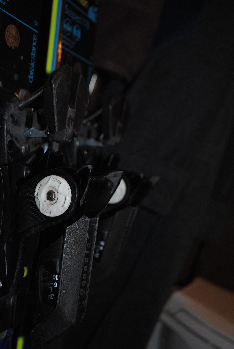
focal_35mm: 48
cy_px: 174
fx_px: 467
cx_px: 117
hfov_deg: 28.2
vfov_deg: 41.1
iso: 200
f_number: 4.8
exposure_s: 1/60
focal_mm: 32
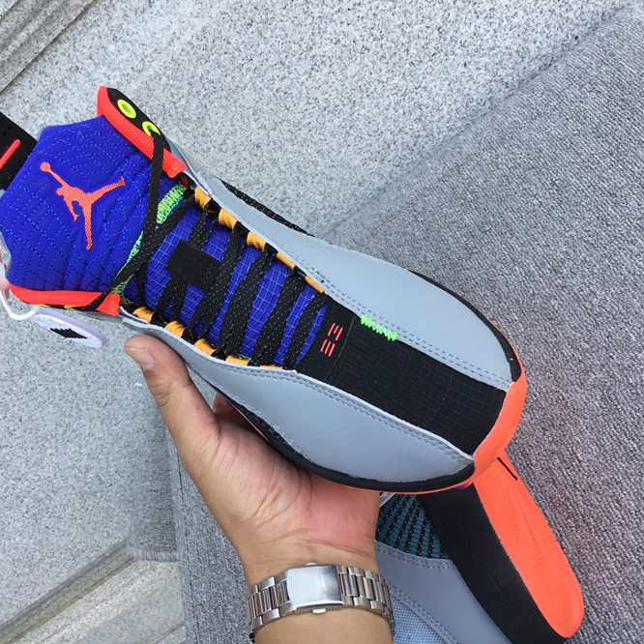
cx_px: 273
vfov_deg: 44.9
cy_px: 323
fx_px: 779
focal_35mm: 37
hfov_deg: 44.8
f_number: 2.4
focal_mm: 3.3
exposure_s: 1/257
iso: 25
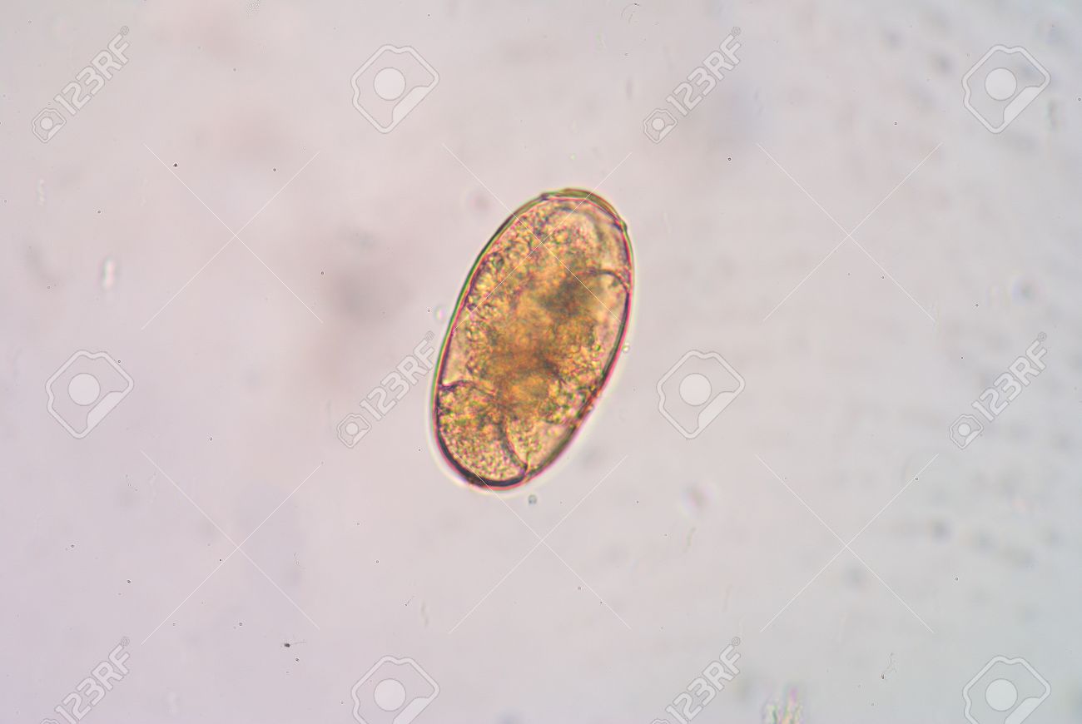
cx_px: 541
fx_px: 2482
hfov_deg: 24.6
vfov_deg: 16.6
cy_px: 362
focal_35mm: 82
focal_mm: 55
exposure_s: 1/1.3
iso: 100
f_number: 5.6
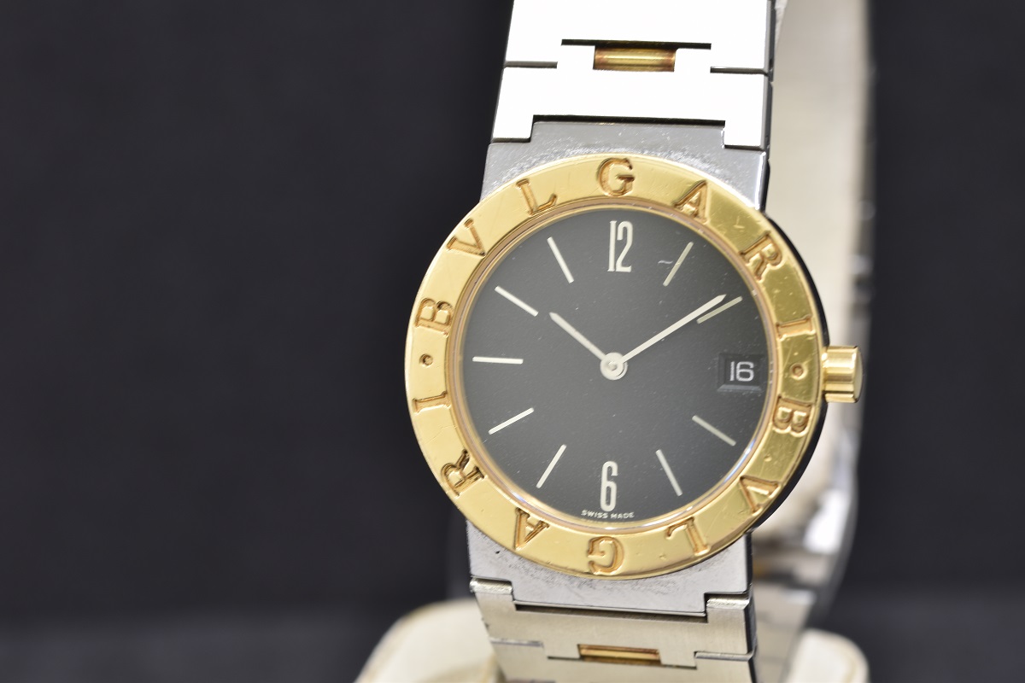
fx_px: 3843
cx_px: 512
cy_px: 342
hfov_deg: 15.2
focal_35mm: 135
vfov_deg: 10.2
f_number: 10
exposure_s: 1/2.5
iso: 100
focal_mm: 90
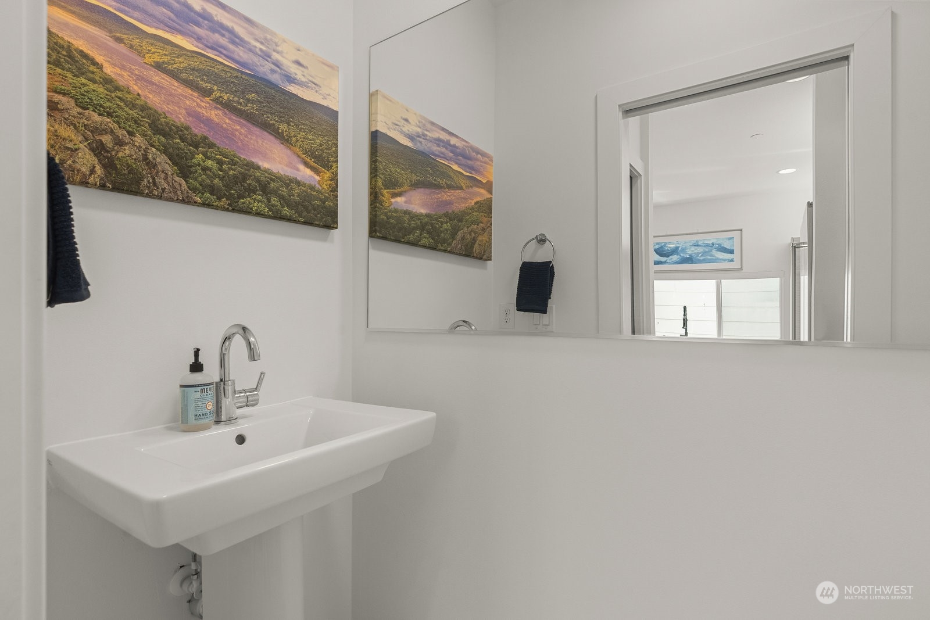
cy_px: 310
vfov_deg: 70.5
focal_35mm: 17
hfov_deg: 93.3
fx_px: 439
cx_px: 465
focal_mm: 17
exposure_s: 1/10
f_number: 7.1
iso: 1250
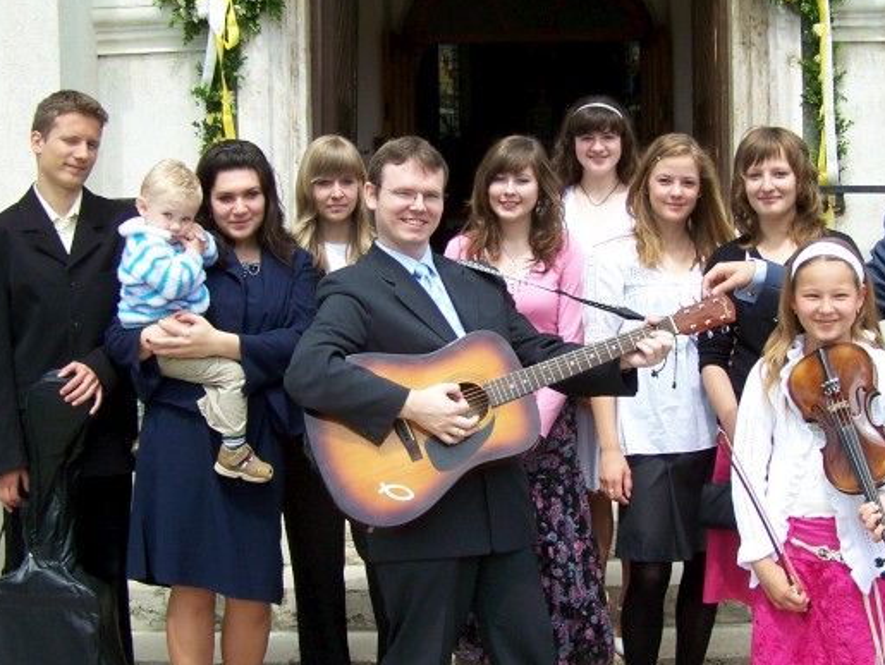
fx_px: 1509
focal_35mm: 59
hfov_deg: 32.7
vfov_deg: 24.8
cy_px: 290
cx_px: 483
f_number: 2.8
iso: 80
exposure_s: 1/800
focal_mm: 6.3
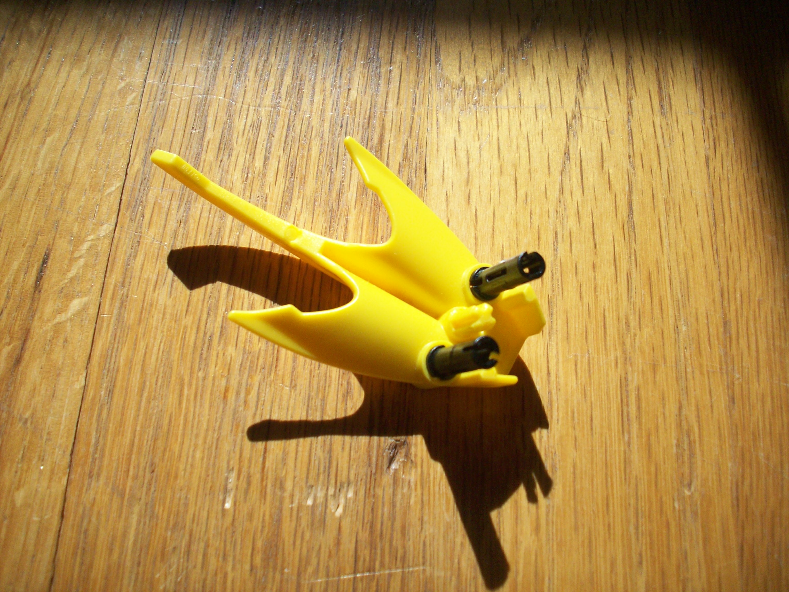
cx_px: 394
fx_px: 843
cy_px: 296
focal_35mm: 37
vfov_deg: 38.7
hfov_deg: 50.1
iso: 80
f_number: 5.6
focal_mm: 6.2
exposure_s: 1/216
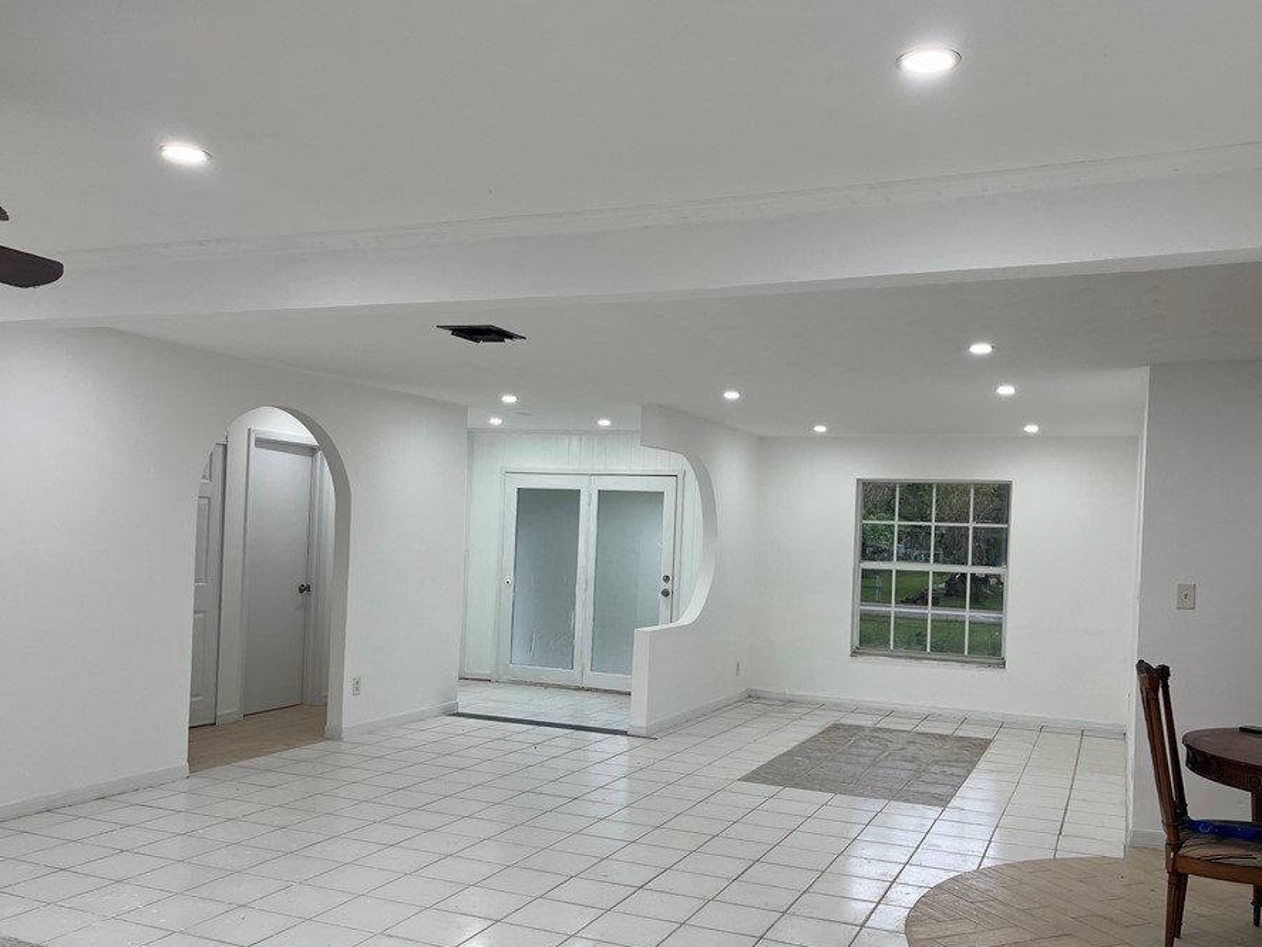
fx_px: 1094
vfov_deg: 46.7
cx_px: 656
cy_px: 529
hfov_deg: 59.9
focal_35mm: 30
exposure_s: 1/120
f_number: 1.6
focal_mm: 5.1
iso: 64
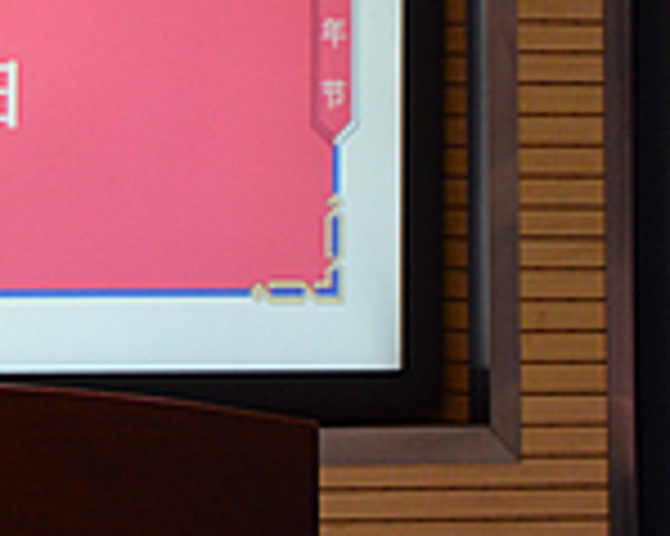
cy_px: -241
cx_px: -497
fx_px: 8977
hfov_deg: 4.2
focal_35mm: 453
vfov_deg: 3.4
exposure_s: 1/80
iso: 1250
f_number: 5.3
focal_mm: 80
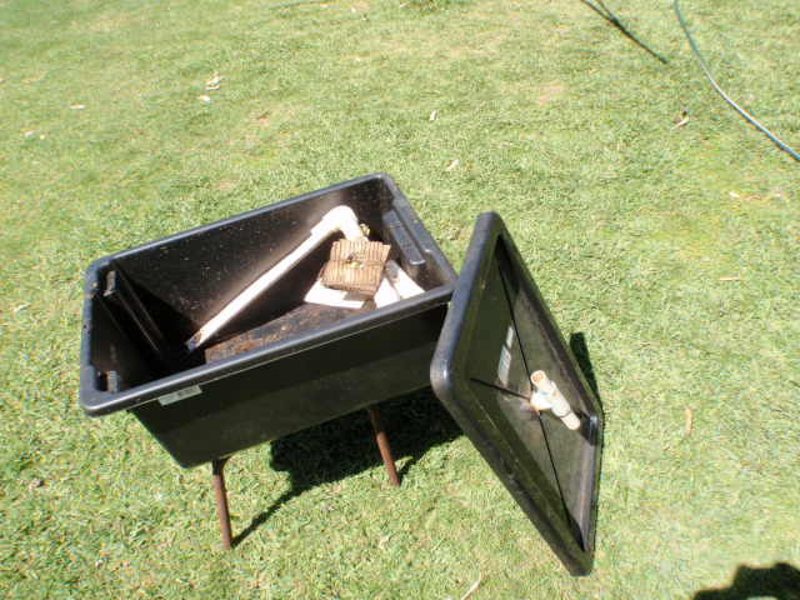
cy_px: 300
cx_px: 400
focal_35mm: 28
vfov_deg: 49.7
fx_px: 647
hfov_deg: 63.4
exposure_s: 1/200
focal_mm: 5
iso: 64
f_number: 5
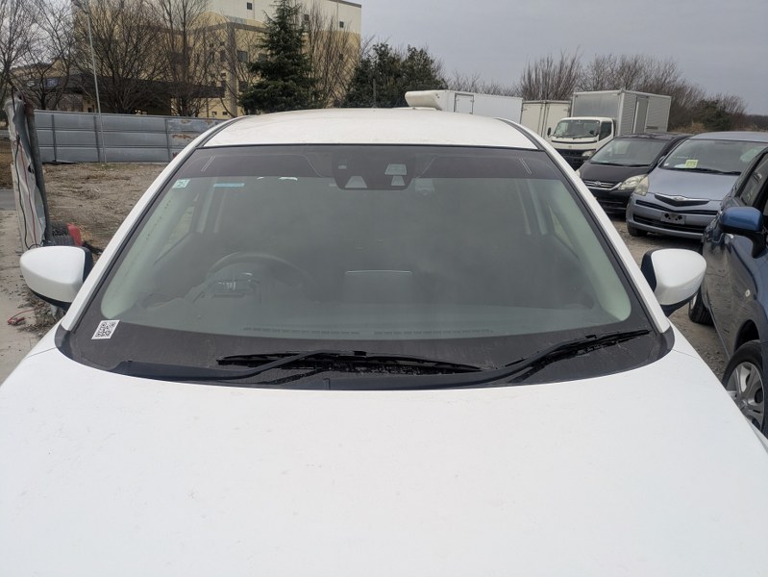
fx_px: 555
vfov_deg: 54.9
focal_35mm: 25
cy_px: 288
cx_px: 384
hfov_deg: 69.4
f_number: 1.89
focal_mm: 5.43
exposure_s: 1/370
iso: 143
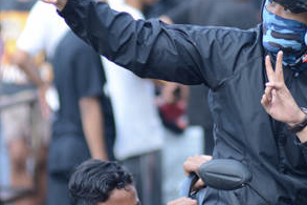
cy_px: 61
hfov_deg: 3.5
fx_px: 5071
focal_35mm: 595
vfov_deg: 2.3
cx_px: 259
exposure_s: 1/320
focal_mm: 170
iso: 100
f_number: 2.8
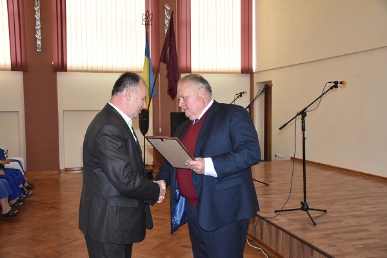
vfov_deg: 36.9
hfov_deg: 53.1
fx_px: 387
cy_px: 129
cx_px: 194
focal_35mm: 36
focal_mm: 24
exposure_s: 1/250
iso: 1600
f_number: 3.8
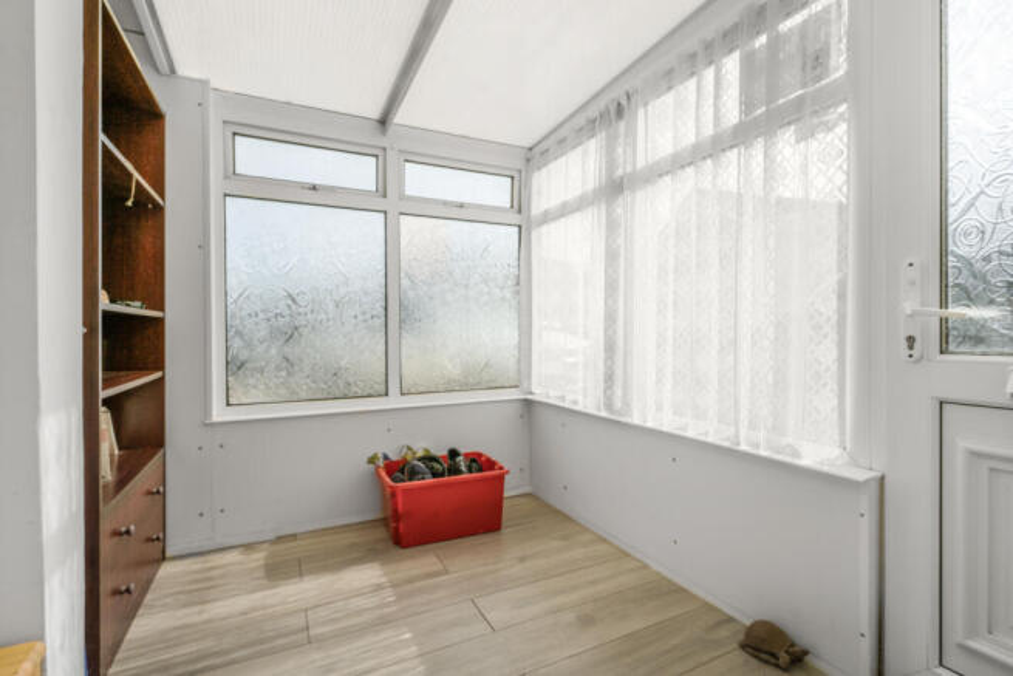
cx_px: 506
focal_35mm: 16
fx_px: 450
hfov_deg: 96.7
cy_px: 338
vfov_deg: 73.8
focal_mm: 16
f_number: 8
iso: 400
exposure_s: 1/1250
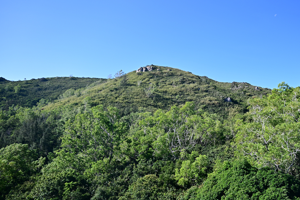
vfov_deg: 41.1
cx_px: 195
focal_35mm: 32
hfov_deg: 57.7
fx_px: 267
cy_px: 101
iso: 100
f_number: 4
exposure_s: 1/250
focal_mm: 24
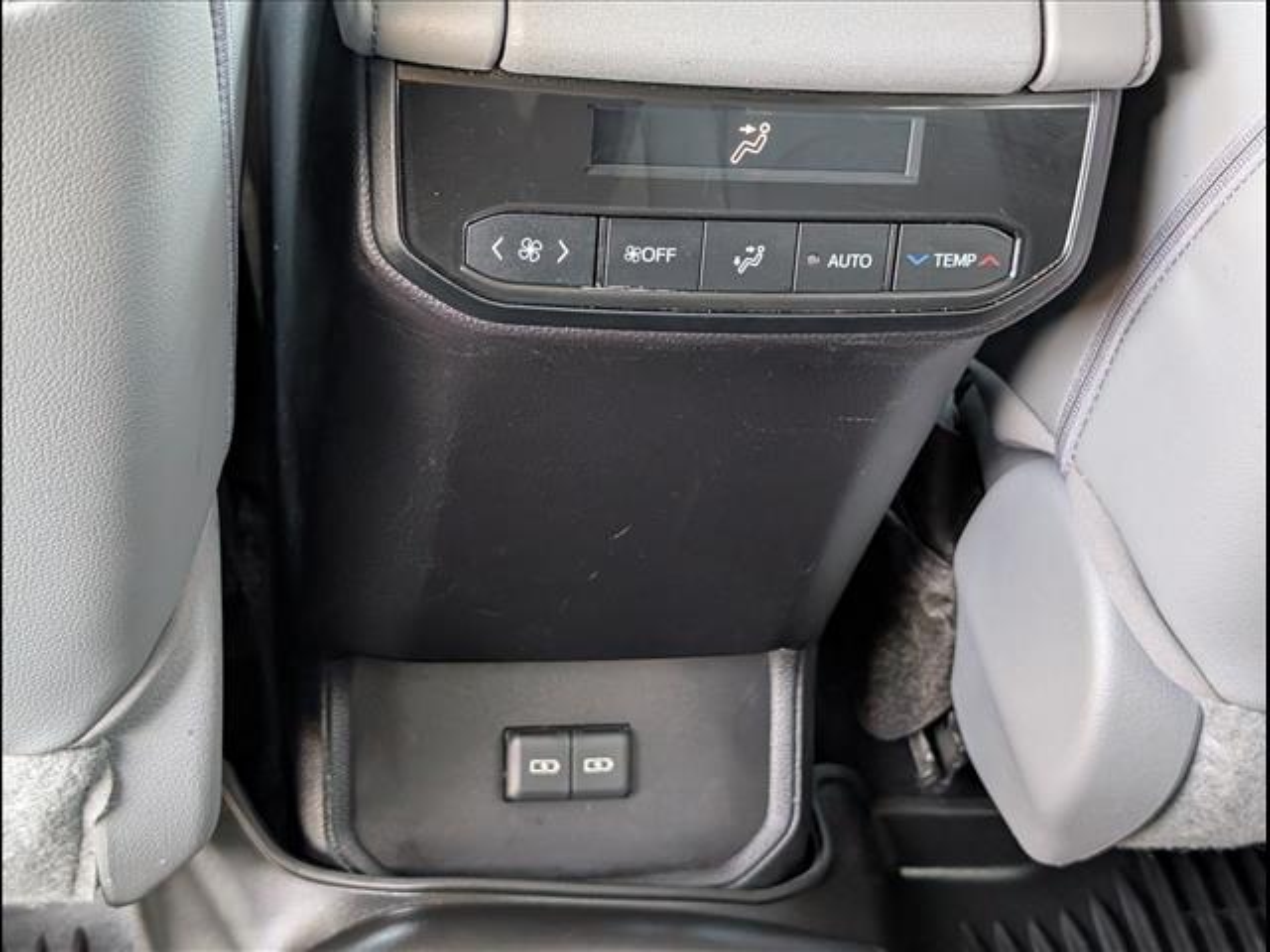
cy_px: 476
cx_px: 635
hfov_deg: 38.9
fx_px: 1798
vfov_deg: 29.7
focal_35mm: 49
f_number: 1.68
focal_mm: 6.9
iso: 698
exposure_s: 1/102
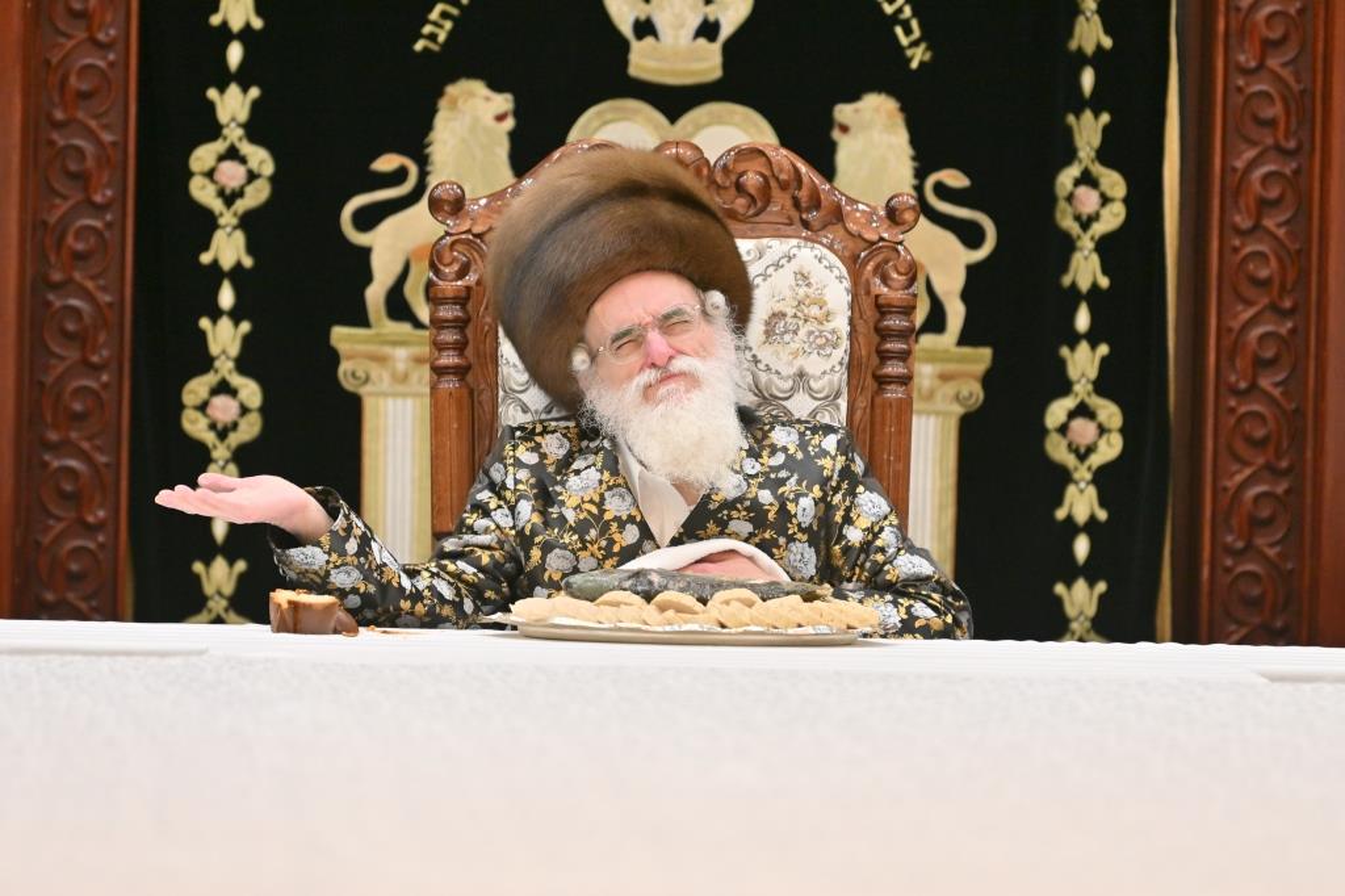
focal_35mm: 300
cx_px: 672
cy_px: 448
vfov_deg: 4.6
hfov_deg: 6.9
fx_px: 11204
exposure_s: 1/400
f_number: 2.8
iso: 400
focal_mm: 200
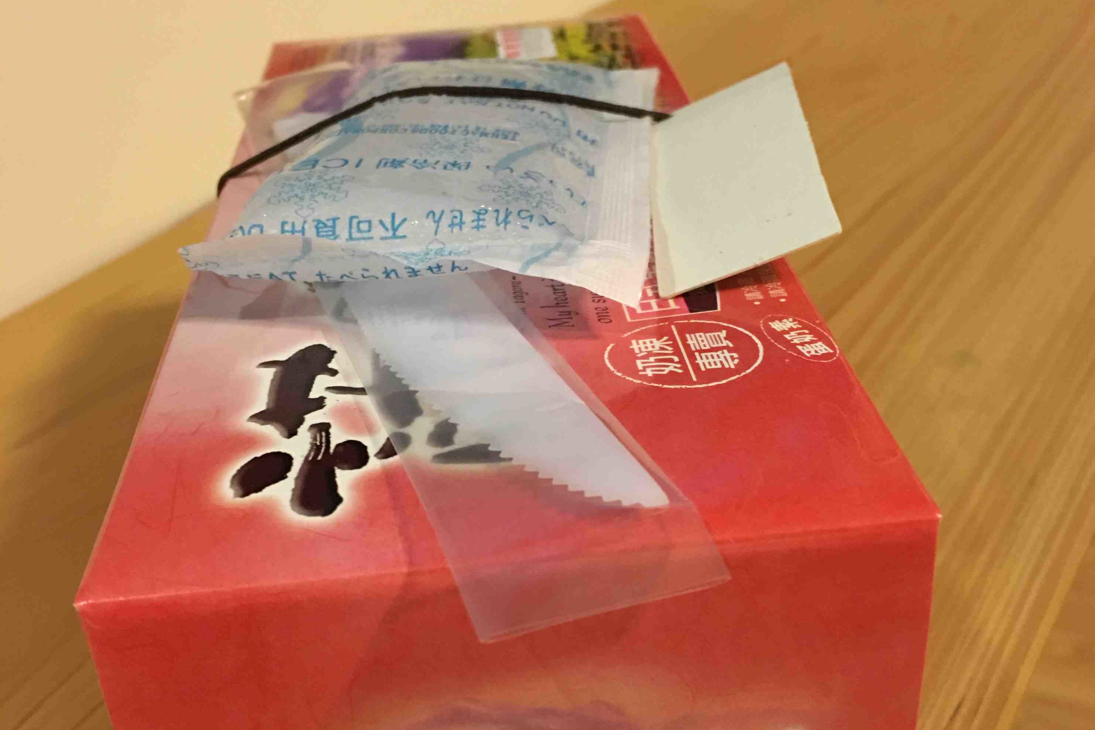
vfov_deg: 32.3
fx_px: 1247
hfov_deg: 47.4
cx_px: 555
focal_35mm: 41
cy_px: 498
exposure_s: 1/10
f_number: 2.2
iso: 80
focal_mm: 4.15
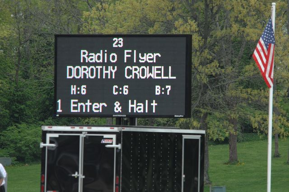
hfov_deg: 4.6
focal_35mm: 450
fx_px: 3608
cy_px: 96
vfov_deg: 3.0
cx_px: 144
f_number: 5.3
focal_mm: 300
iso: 200
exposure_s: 1/500
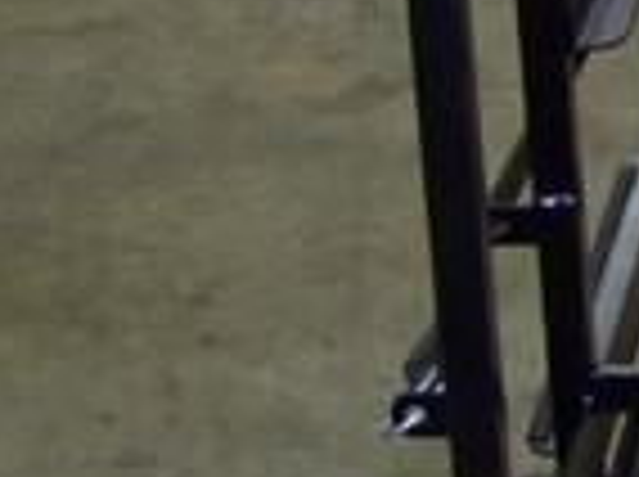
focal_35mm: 178
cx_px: 976
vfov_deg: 8.3
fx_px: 3280
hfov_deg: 10.7
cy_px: 173
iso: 200
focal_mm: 5.85
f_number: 2.8
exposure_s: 1/30
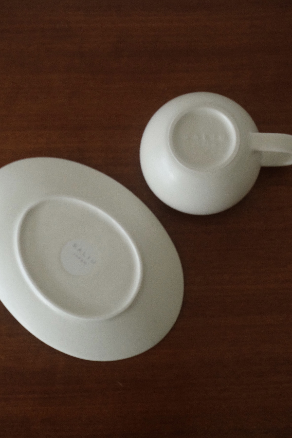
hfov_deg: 26.5
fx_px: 620
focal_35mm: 51
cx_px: 146
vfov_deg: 38.9
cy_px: 219
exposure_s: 1/160
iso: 10000
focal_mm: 34.3
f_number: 5.6
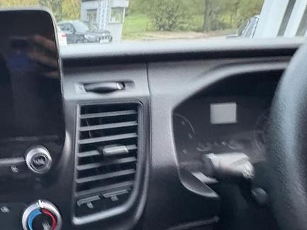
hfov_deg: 52.9
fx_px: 257
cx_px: 23
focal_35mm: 29
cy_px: 141
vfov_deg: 47.8
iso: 1000
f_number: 2.2
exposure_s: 1/30
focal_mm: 2.22
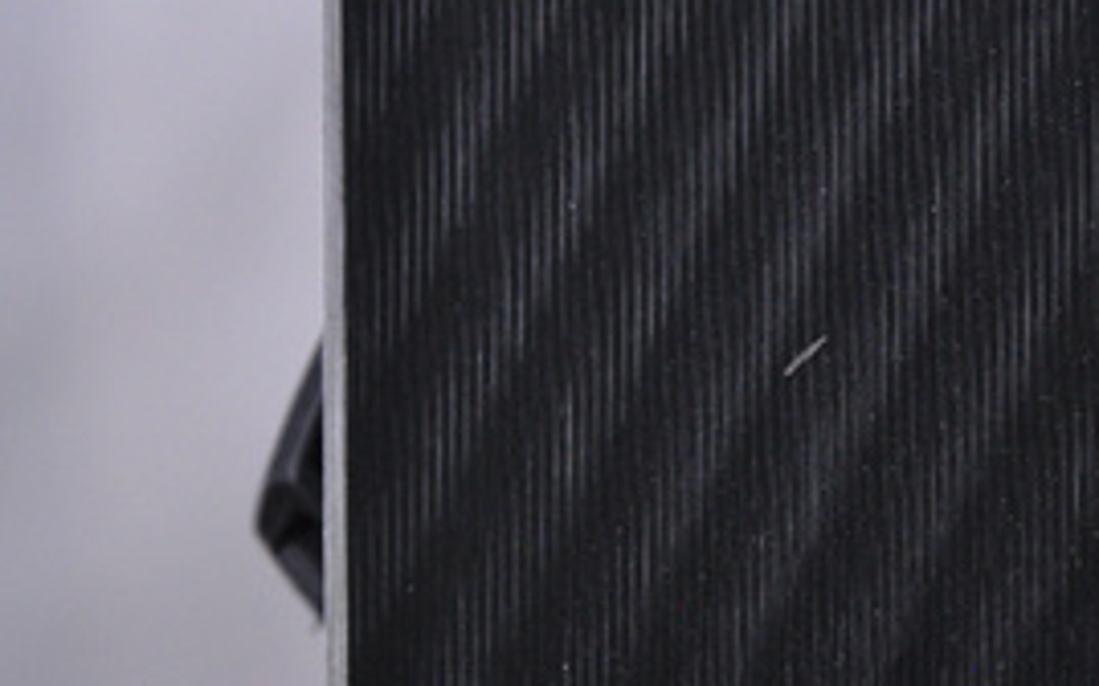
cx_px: 903
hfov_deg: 7.8
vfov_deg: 4.9
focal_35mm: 268
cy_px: 455
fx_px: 8021
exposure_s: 1/125
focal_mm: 105
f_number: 9.5
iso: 3200
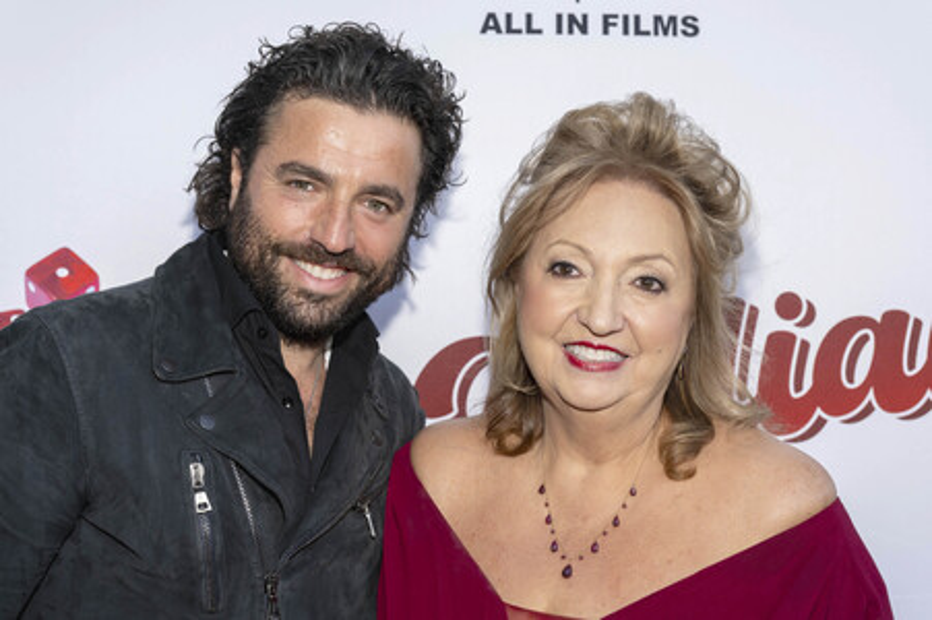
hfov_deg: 38.2
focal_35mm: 52
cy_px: 310
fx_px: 1345
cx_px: 466
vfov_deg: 26.0
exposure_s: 1/200
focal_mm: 52
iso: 400
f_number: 5.6
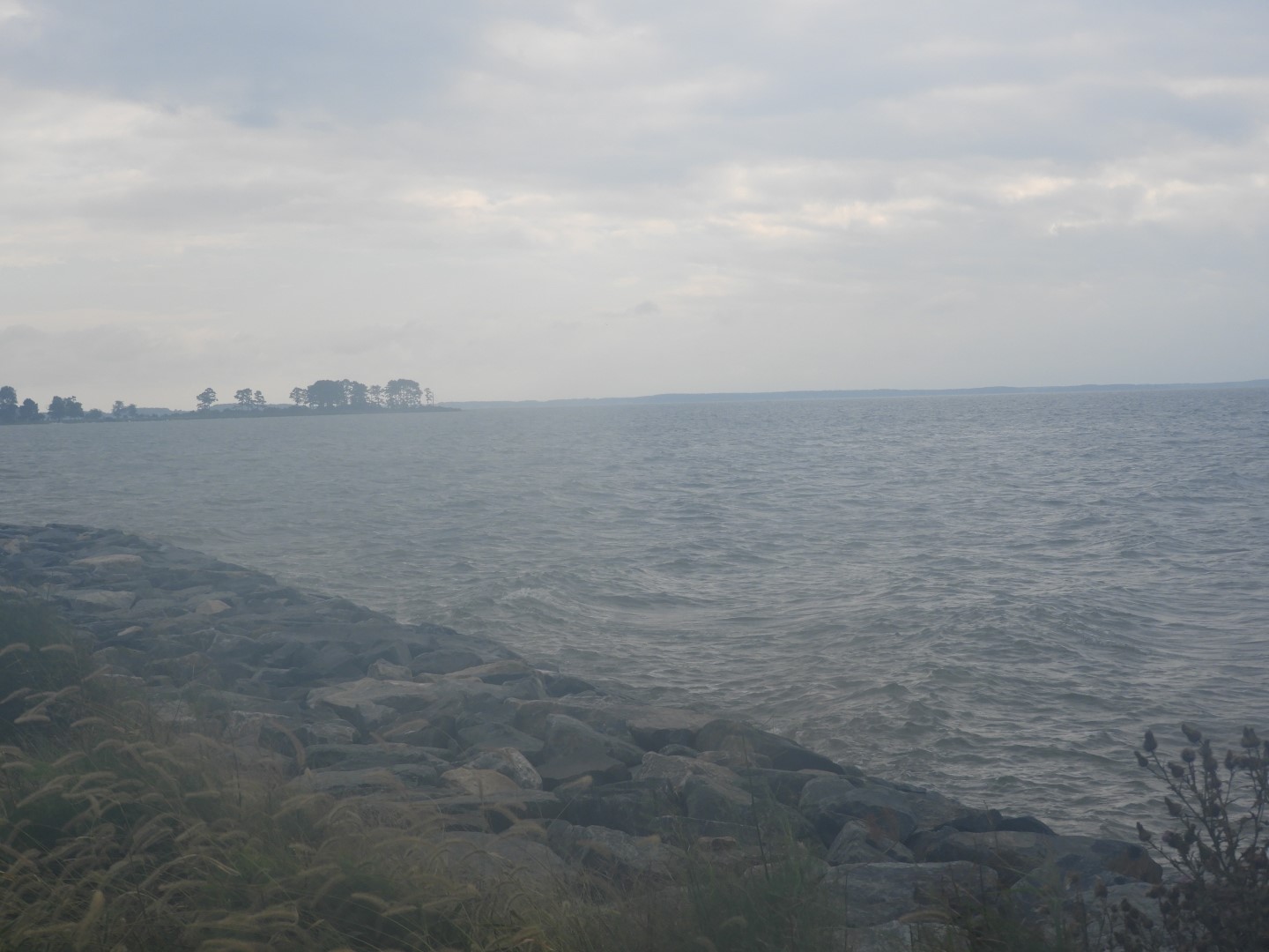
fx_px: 2566
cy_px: 476
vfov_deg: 21.0
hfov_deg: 27.8
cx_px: 634
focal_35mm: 70
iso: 100
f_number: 4.5
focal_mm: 12.5
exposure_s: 1/500
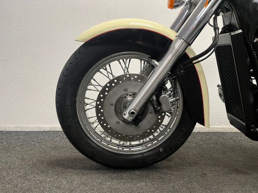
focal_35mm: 26
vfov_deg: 53.1
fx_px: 194
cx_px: 129
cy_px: 96
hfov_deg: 67.3
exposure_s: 1/50
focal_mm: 5.1
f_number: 1.6
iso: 125
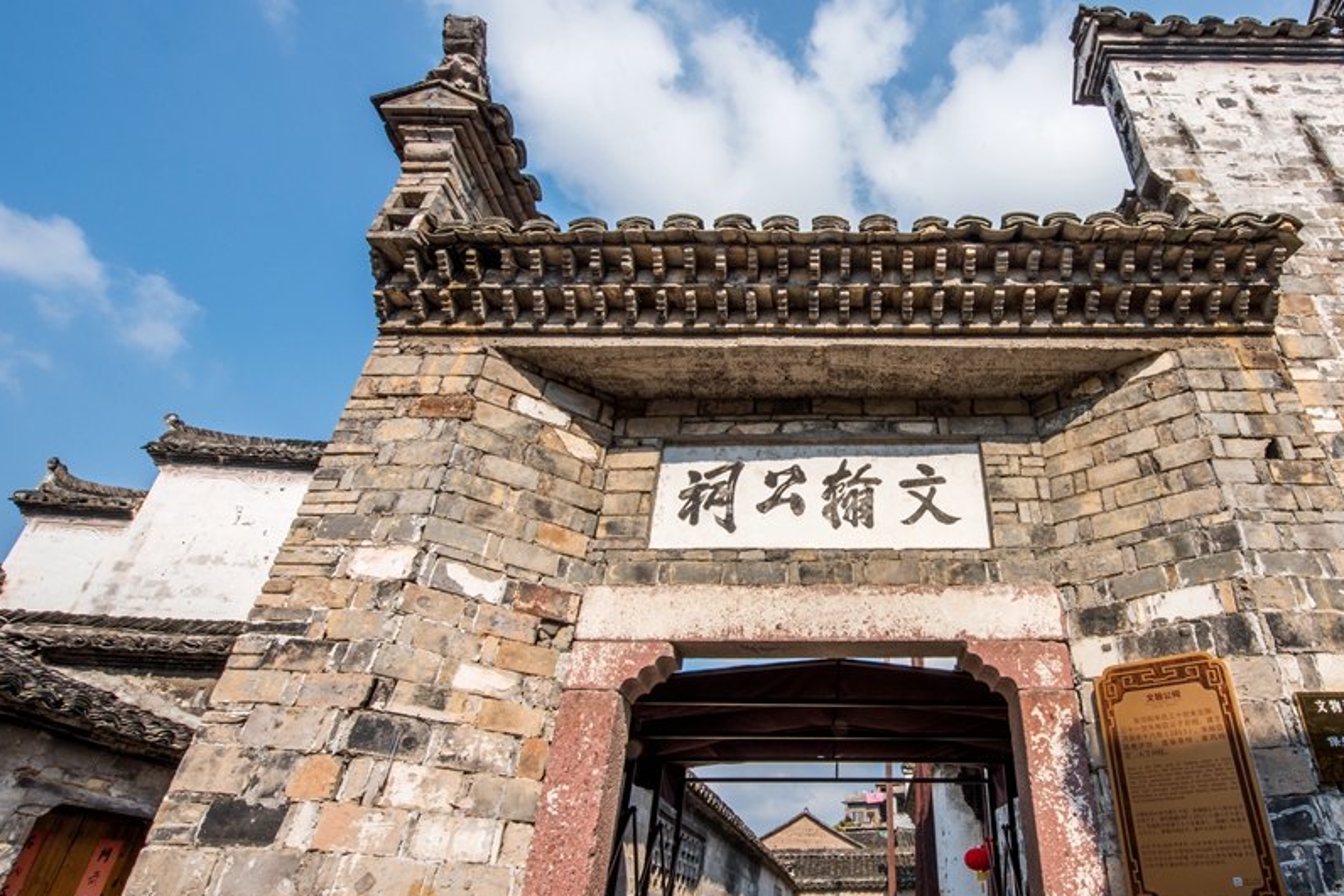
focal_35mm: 19
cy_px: 473
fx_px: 709
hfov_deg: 84.7
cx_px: 864
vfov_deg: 64.5
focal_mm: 14
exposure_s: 1/125
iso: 200
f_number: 18
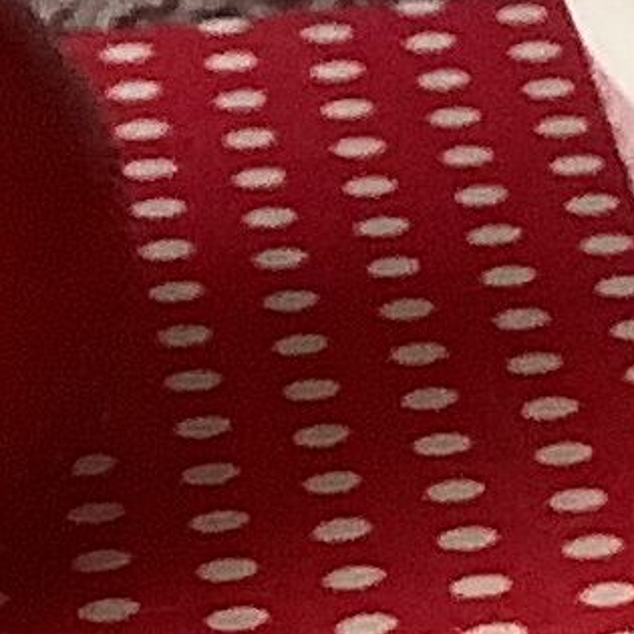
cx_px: 2846
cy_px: 348
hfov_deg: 5.2
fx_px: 5885
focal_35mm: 284
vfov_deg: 6.2
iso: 80
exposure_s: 1/60
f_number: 2.4
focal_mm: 3.3
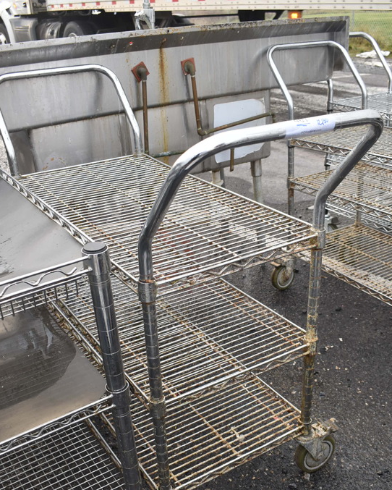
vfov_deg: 47.7
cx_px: 205
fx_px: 551
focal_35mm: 38
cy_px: 284
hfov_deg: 39.2
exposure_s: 1/125
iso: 360
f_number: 5.6
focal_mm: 20
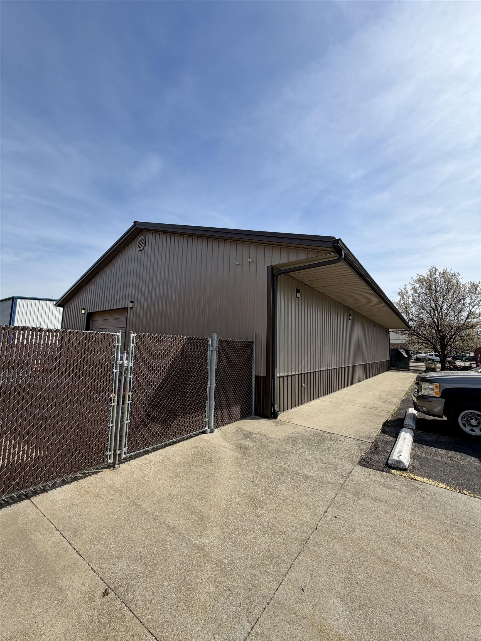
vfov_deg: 102.1
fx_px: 259
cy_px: 320
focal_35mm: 14
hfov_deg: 85.7
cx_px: 240
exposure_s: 1/1017
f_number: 2.2
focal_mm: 2.22
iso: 20
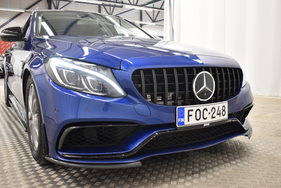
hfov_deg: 57.2
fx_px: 258
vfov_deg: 40.0
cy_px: 94
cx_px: 140
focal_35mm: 33
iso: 1000
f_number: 3.8
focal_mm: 22
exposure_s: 1/30
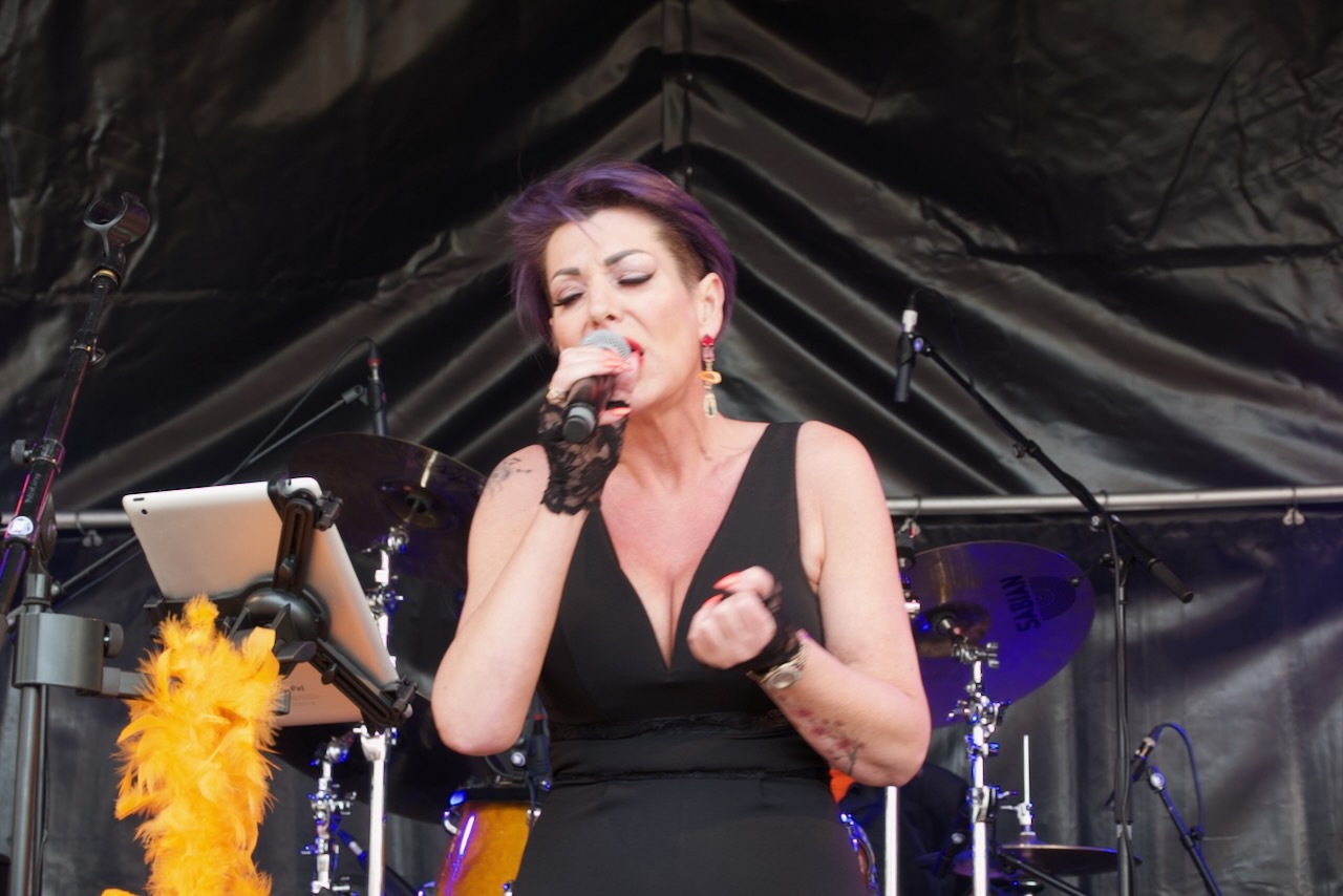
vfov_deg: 14.1
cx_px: 672
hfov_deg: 21.0
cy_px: 448
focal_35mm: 97
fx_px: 3619
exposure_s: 1/50
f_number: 3.5
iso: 100
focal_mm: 35.68
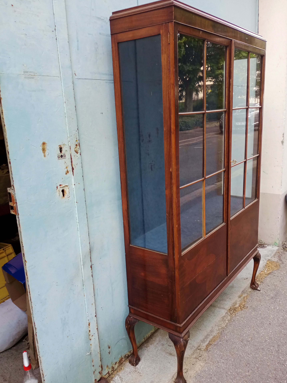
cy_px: 193
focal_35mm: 30
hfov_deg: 46.8
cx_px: 138
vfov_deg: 60.0
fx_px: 332
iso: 109
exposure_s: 1/104
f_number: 1.8
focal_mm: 4.05
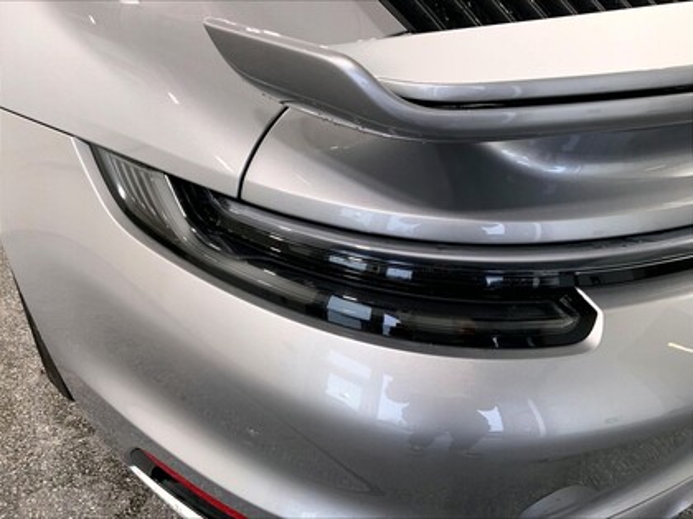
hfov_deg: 61.7
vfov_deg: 48.2
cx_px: 346
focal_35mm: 29
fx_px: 581
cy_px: 260
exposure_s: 1/122
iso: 32
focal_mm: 3
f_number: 1.8
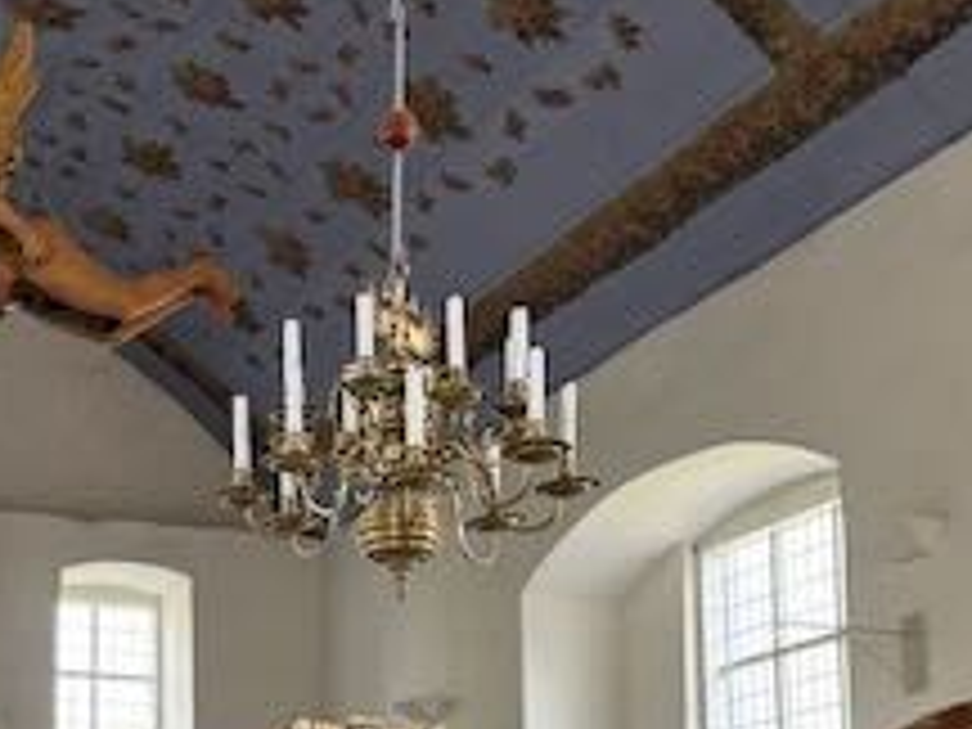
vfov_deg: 20.2
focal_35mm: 71
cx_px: 50
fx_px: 1994
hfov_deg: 26.3
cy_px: 702
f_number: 1.78
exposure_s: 1/83
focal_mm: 6.76
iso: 200
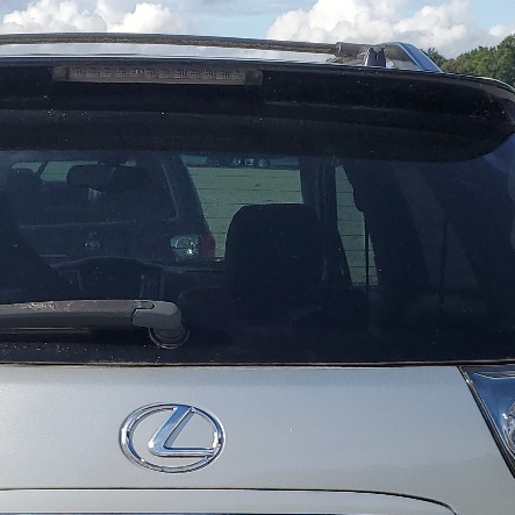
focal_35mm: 83
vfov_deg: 20.3
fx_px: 1397
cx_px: 176
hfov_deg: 20.8
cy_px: 498
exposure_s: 1/3333
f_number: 1.5
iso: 50
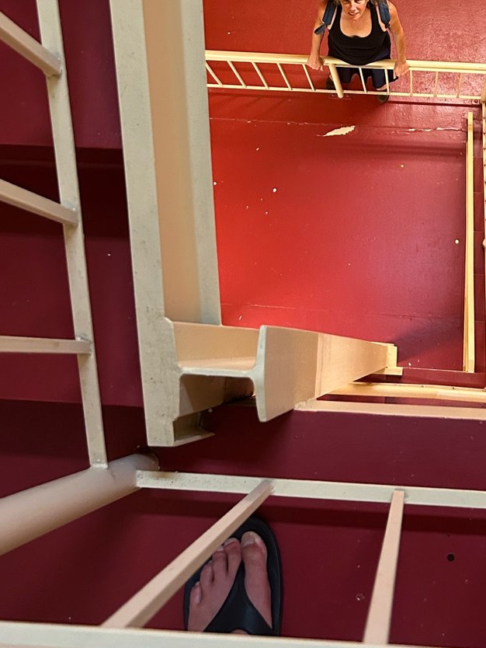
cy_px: 77
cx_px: 363
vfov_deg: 33.8
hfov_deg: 26.7
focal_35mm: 54
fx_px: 1010
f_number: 1.5
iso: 250
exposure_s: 1/60
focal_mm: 5.7
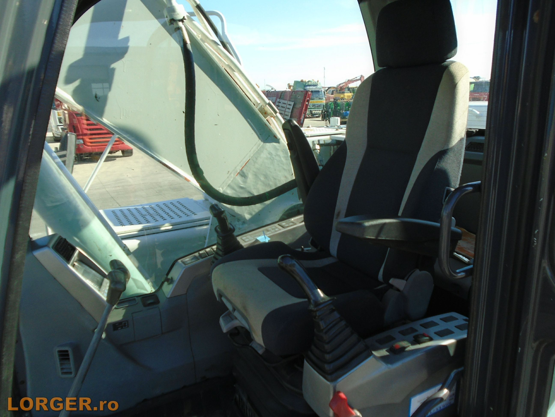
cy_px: 208
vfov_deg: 53.1
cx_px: 278
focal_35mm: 26
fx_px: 417
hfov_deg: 67.3
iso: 100
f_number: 3.2
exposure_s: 1/160
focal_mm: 4.6
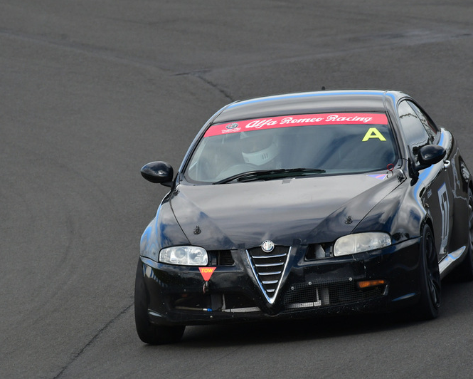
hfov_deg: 2.8
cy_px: 190
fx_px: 9729
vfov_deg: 2.2
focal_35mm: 695
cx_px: 216
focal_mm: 410
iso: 640
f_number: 10
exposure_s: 1/640
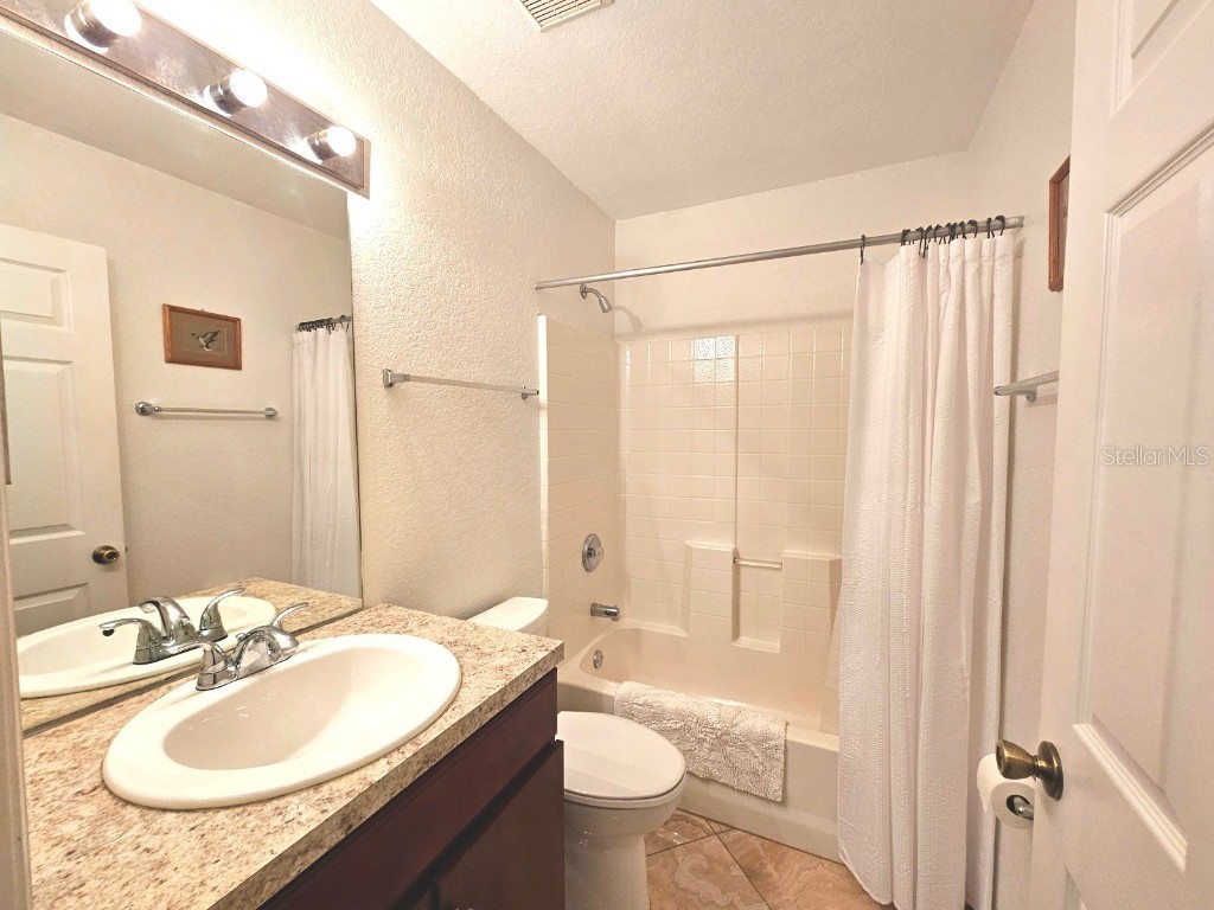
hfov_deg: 106.2
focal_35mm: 13
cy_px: 455
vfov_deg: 89.9
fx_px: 456
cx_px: 607
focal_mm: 2.2
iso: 125
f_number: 2.2
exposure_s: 1/60.2
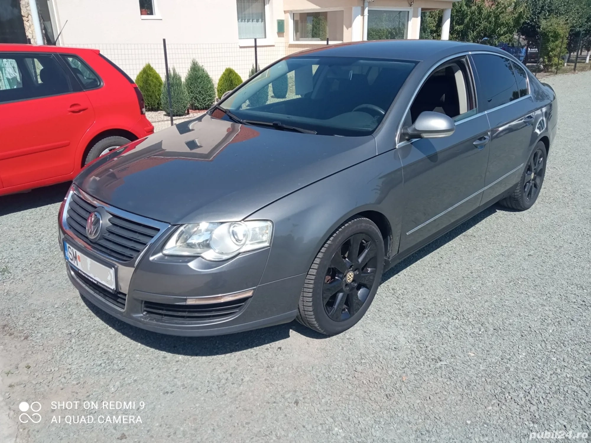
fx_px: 461
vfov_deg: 51.4
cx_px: 296
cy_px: 222
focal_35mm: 27
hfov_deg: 65.3
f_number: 2.2
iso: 116
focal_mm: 3.79
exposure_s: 1/1120
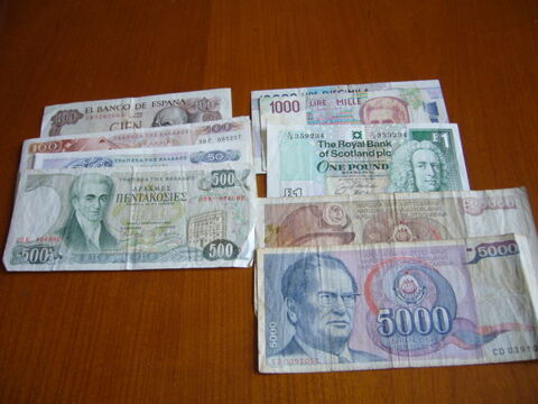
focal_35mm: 35
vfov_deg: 40.7
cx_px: 269
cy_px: 202
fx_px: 544
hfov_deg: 52.6
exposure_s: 1/15
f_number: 2.8
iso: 125
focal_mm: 5.8
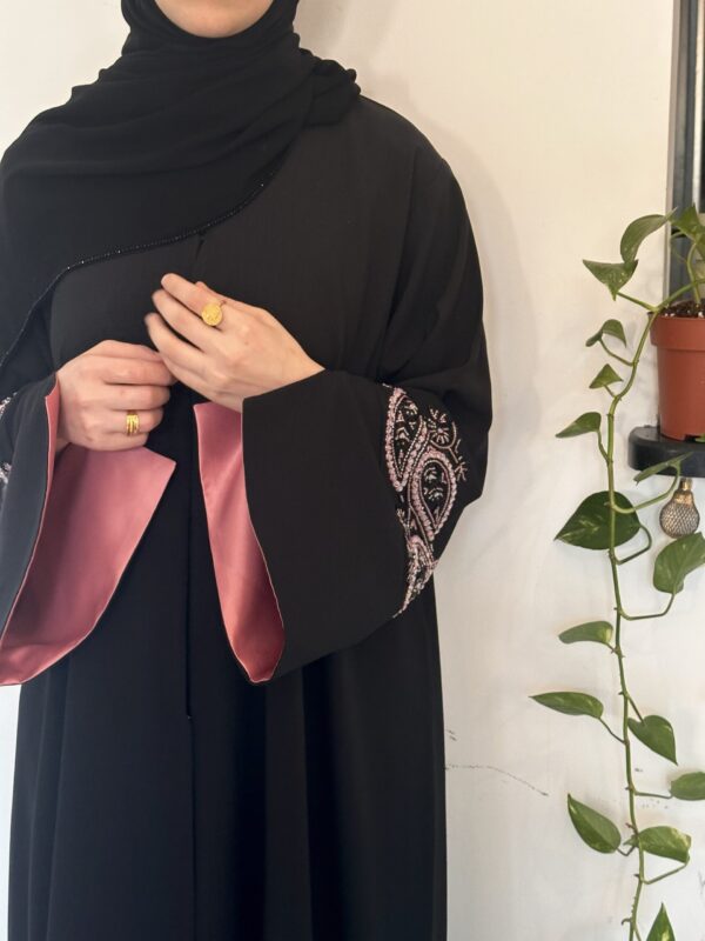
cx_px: 352
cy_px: 470
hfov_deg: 30.3
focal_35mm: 48
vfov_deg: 39.7
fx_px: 1303
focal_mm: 6.86
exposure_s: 1/50
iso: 160
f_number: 1.78
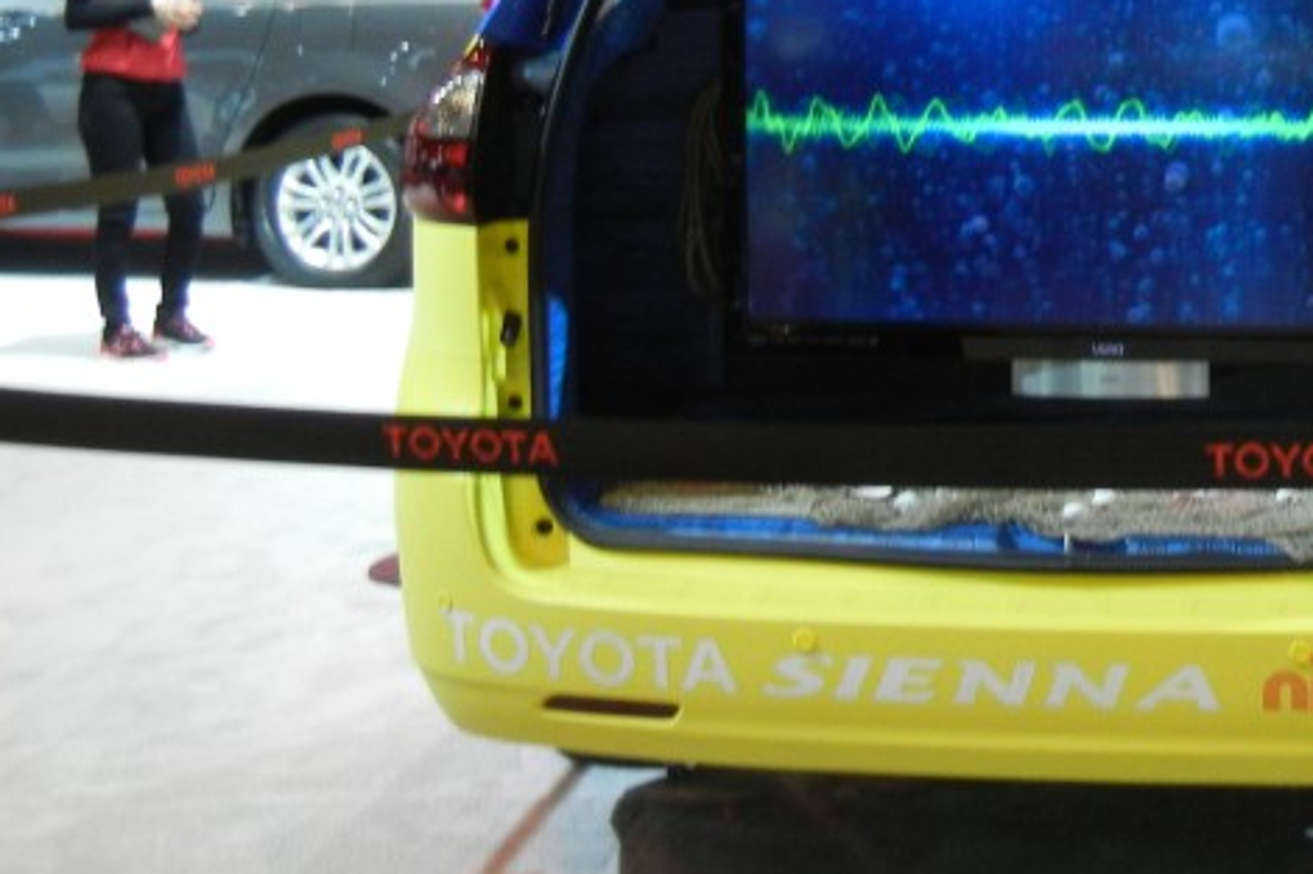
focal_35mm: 68
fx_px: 2479
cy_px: -11
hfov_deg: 28.6
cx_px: 1154
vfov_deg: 19.4
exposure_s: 1/56.5
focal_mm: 5.4
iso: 400
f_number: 3.5
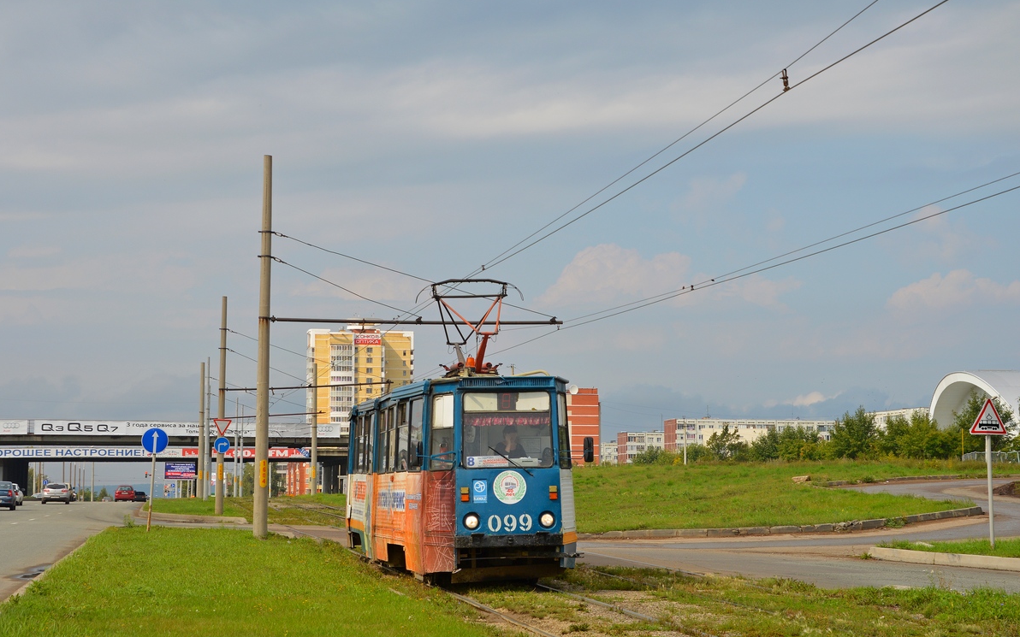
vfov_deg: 17.6
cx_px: 506
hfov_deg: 27.8
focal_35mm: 74
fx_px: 2057
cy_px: 330
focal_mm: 48
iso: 100
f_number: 8
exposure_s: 1/250
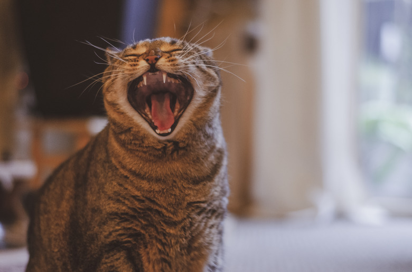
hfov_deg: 27.1
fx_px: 856
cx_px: 206
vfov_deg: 18.1
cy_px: 136
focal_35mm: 75
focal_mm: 50
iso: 1000
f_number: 1.8
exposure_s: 1/200
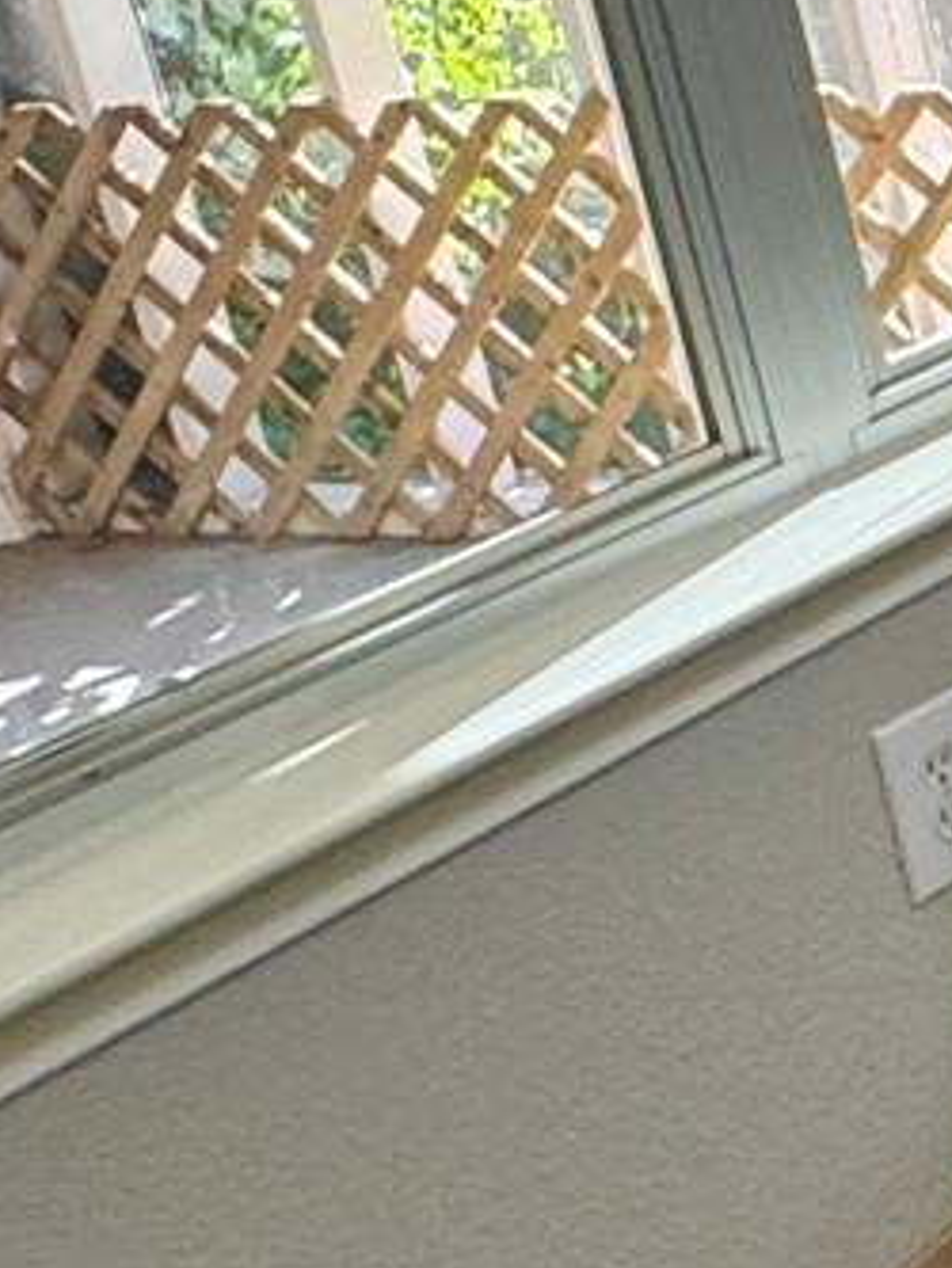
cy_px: 183
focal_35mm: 86
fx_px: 3152
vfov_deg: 22.3
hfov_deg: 11.3
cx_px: 2768
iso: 160
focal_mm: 2.22
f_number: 2.2
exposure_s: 1/120
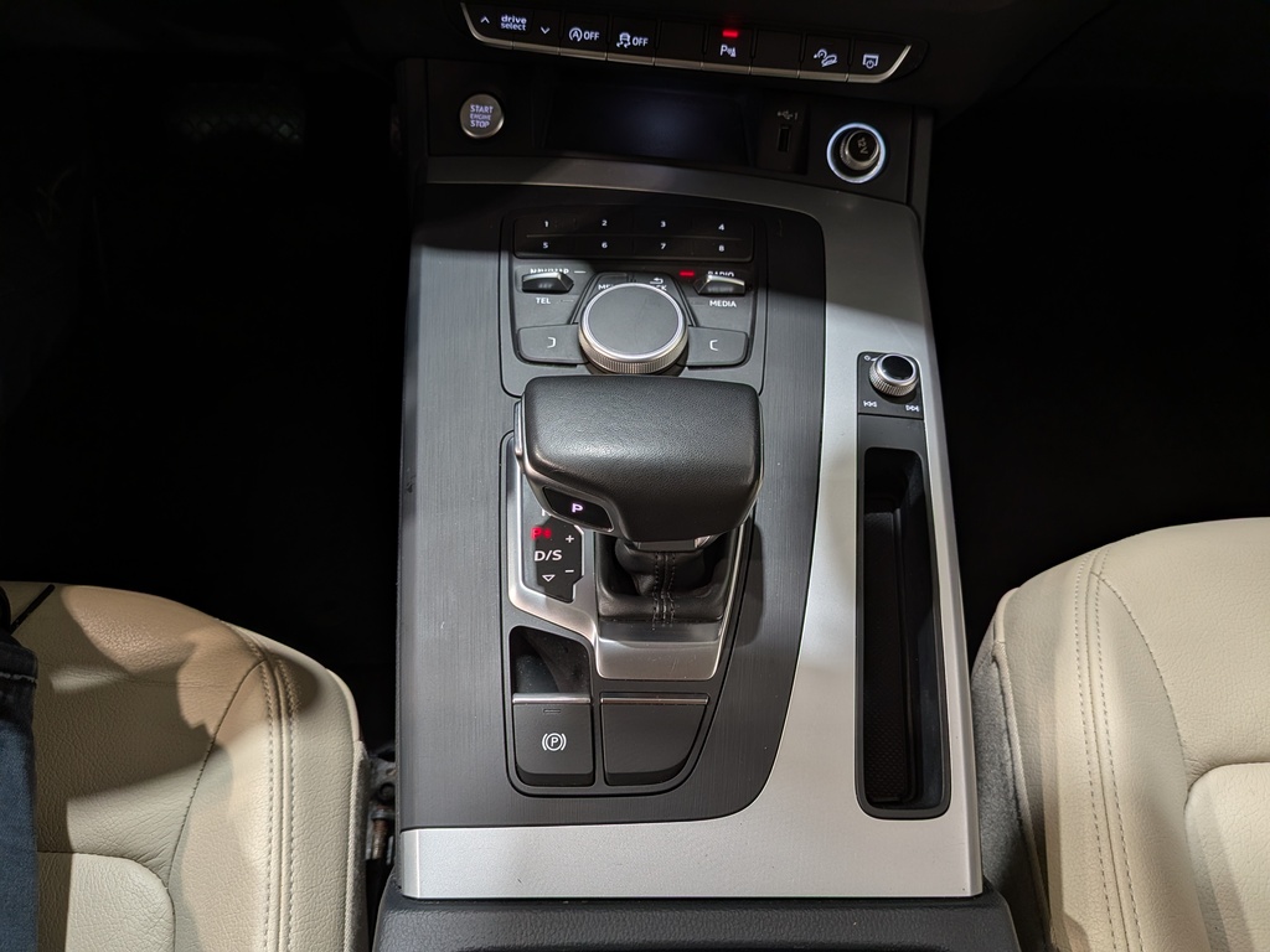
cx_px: 635
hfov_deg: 71.6
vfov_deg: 56.8
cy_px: 476
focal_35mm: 24
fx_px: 881
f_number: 1.7
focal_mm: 4.53
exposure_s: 1/62.7
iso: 26
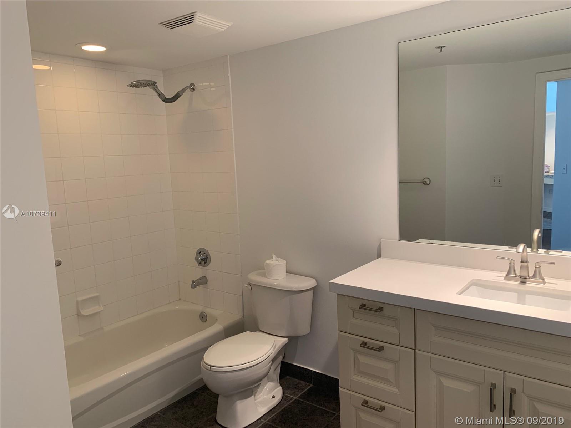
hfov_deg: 67.3
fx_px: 429
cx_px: 286
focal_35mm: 26
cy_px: 214
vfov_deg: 53.1
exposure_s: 1/60
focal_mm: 4.25
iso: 100
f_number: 1.8
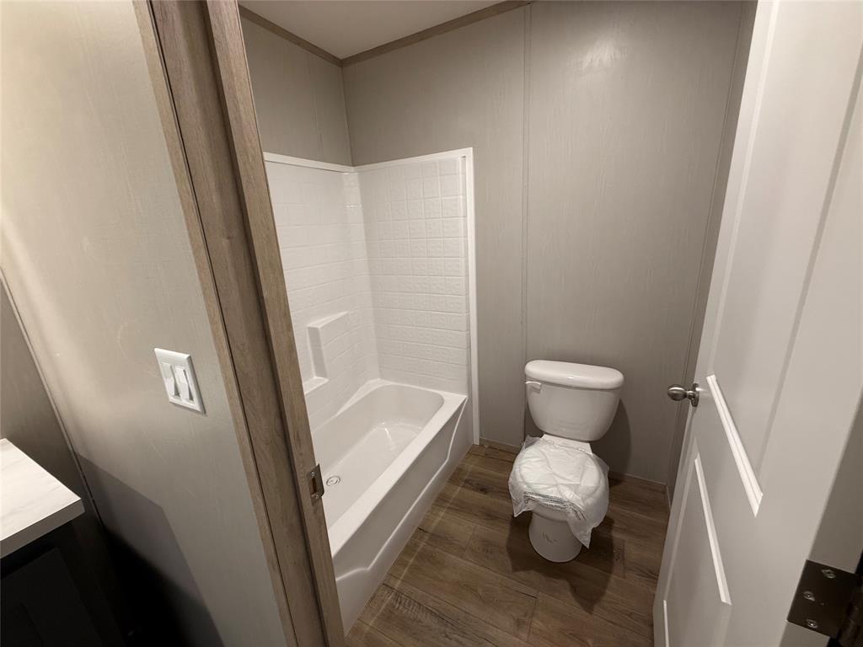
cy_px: 324
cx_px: 432
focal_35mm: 14
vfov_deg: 85.7
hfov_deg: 102.1
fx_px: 349
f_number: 2.2
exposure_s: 1/60
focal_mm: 2.22
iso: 160
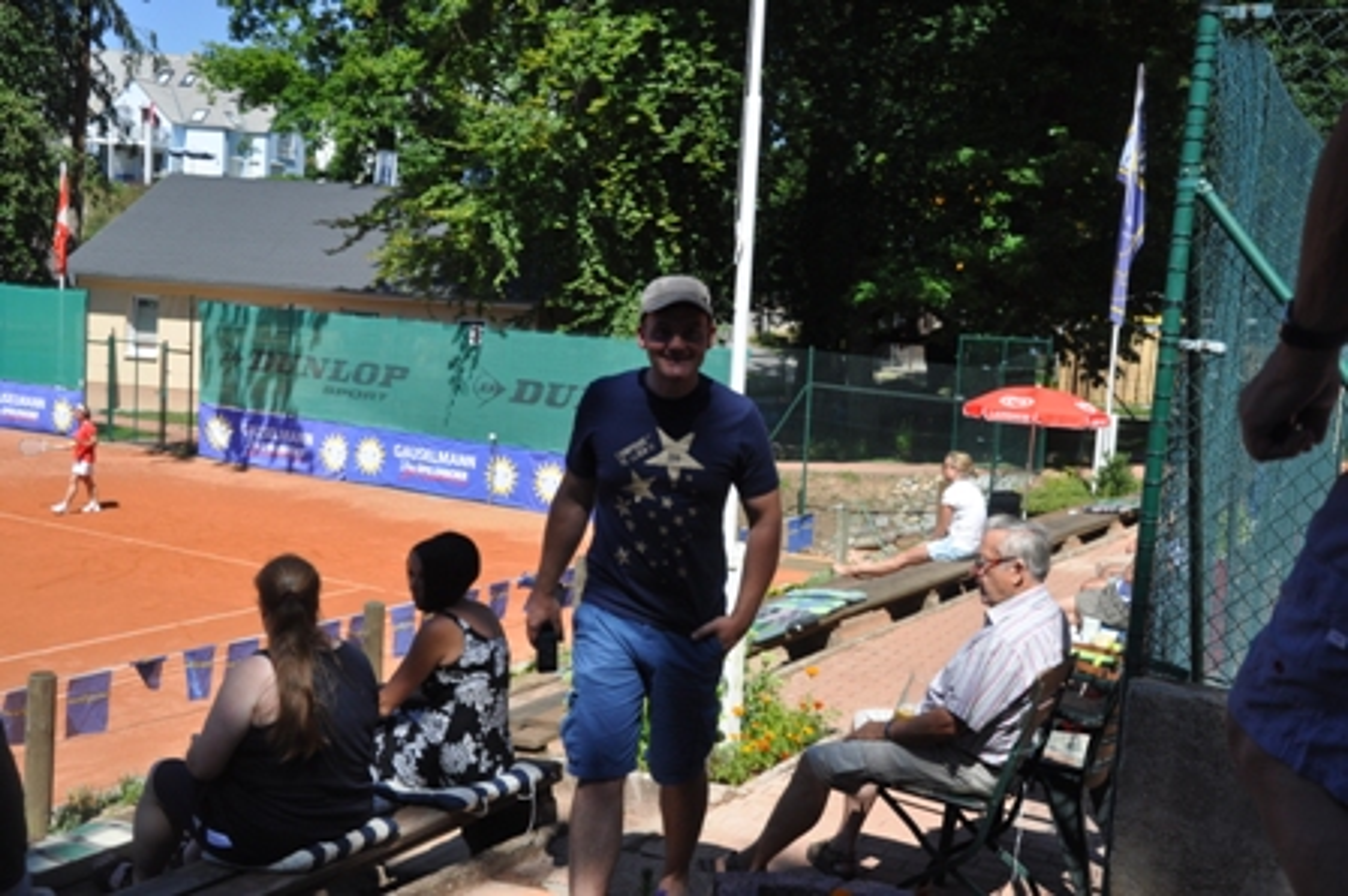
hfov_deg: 49.6
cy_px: 448
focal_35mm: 39
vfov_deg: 34.2
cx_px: 674
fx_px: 1459
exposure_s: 1/1600
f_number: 6.3
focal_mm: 26
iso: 400
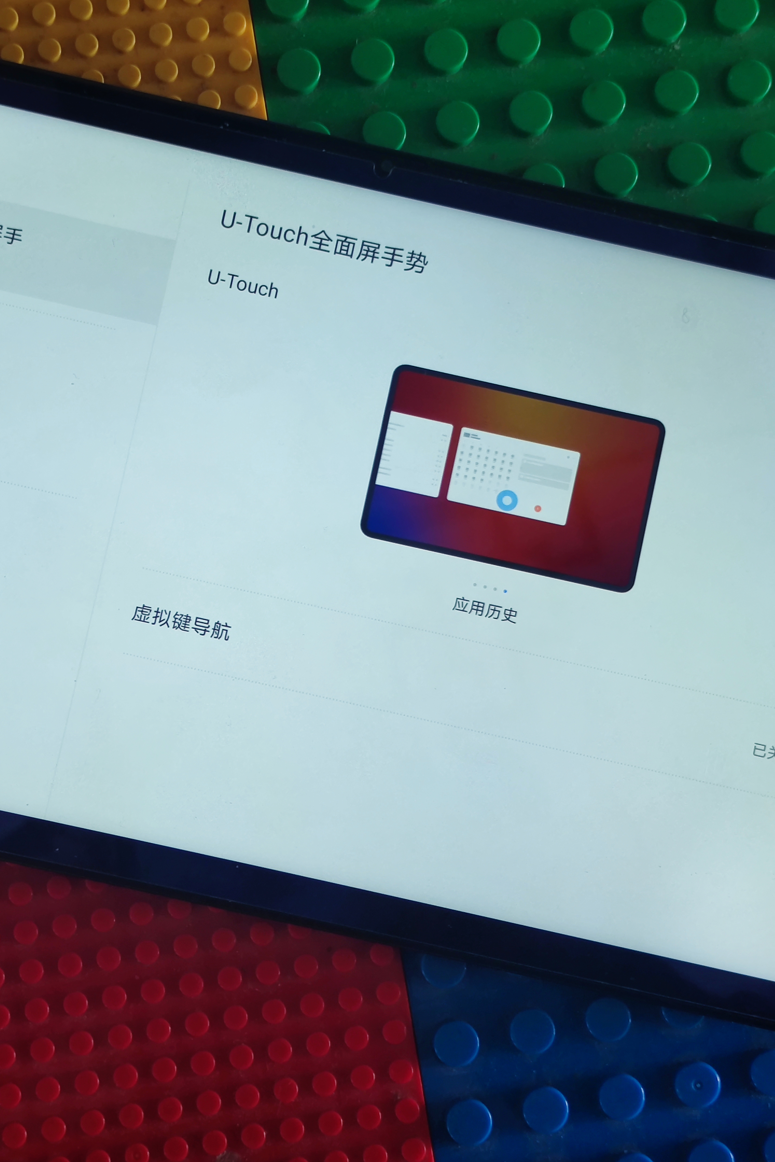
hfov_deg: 20.3
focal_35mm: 67
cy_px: 578
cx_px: 287
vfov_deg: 30.1
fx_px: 2164
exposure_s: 1/100
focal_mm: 6.72
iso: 210
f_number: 1.69
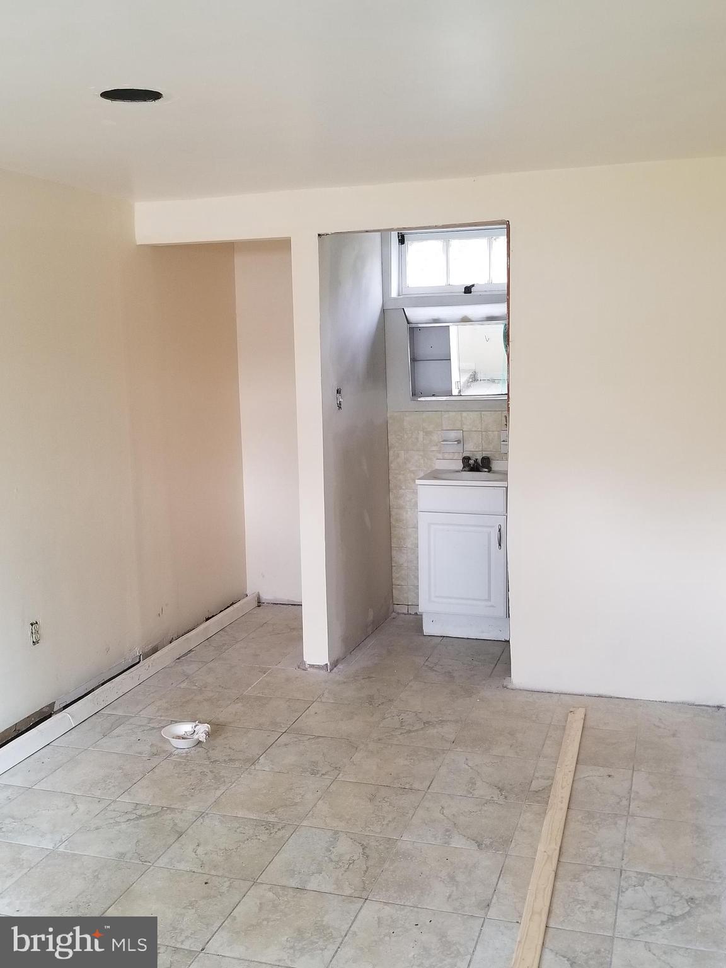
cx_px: 363
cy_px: 484
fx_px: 727
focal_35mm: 26
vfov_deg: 67.3
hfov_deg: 53.1
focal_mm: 4.25
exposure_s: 1/50
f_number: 1.7
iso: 125
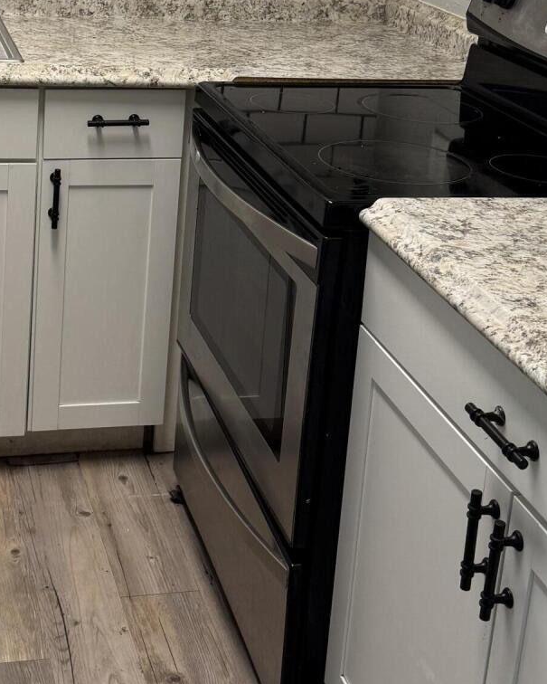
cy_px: 157
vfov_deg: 29.9
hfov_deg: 24.4
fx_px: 1254
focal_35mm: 62
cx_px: 164
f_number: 1.78
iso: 125
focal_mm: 6.76
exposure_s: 1/120
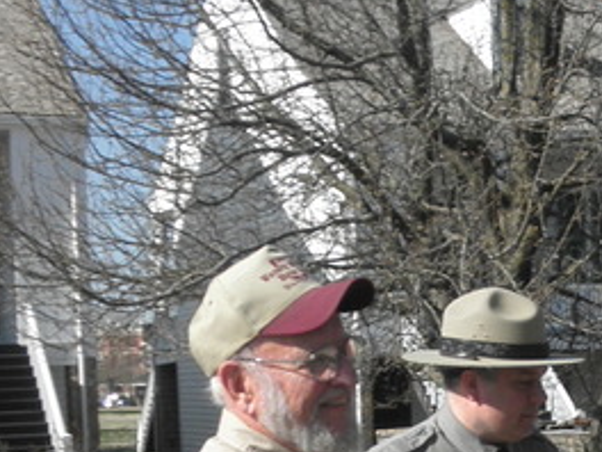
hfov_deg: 17.6
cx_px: 730
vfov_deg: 13.6
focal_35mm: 106
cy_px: 536
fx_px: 1843
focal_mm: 5
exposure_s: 1/125
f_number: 8.5
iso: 64
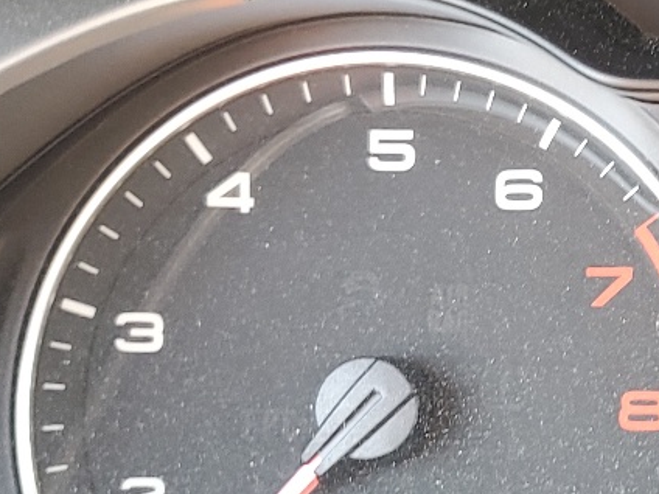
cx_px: 940
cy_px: 283
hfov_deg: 18.2
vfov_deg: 15.1
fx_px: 1866
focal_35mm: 98
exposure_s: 1/60.2
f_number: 1.5
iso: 72
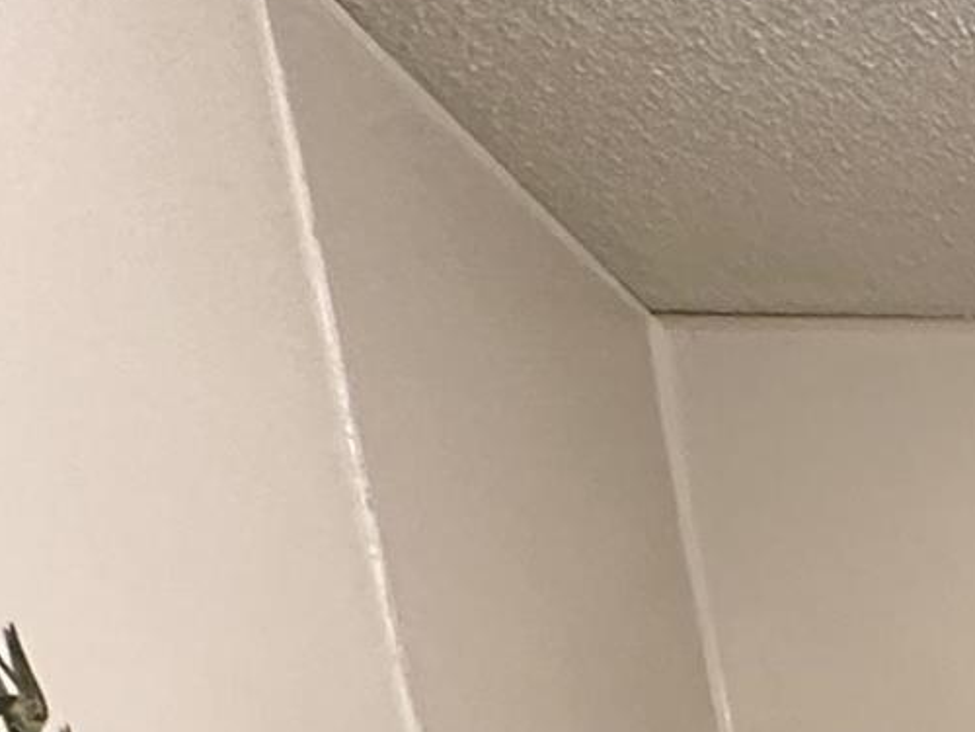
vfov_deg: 13.5
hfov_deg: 15.8
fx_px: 2422
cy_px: 1657
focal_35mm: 86
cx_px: 2143
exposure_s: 1/60
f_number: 2.2
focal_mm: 2.22
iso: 250
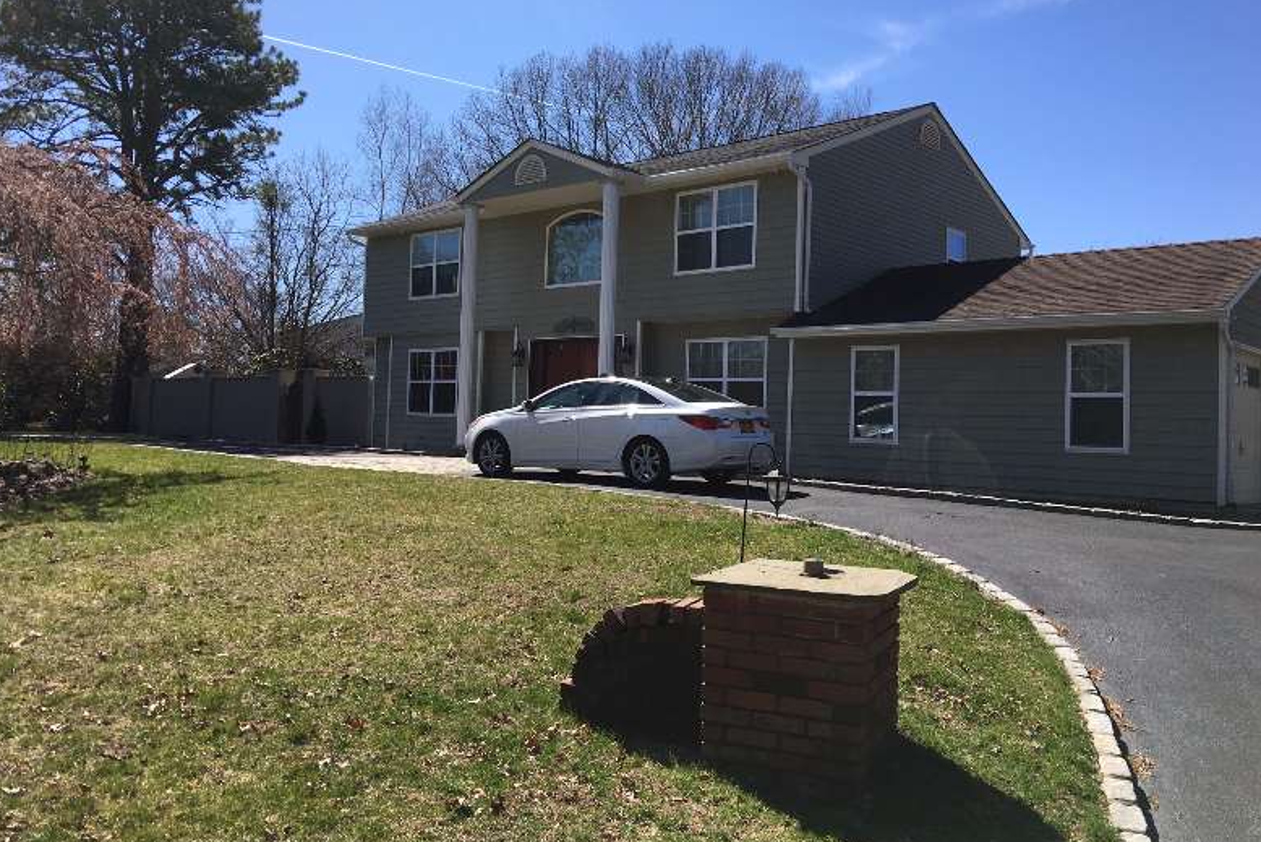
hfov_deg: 60.3
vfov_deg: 42.3
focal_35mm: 31
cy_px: 402
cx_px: 640
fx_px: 1086
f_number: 2.2
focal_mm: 4.15
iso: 25
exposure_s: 1/1451
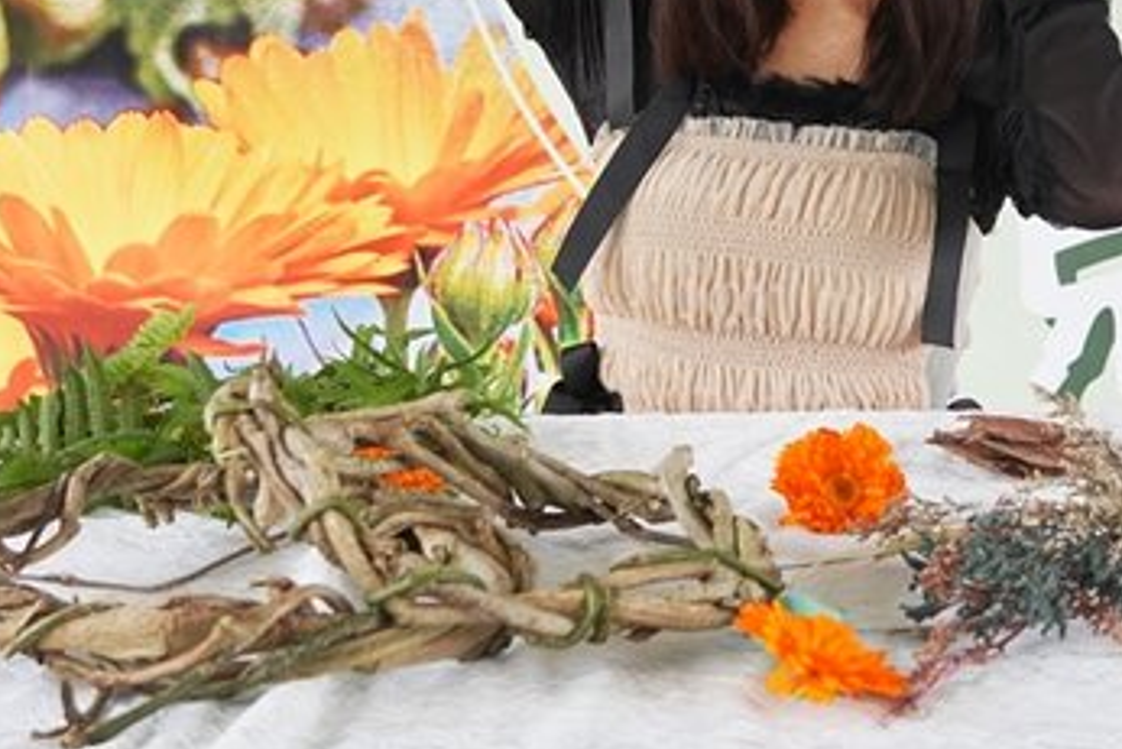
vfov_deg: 16.4
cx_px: 743
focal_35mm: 81
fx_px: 2525
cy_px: -62
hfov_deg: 24.9
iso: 640
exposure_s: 1/125
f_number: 4.5
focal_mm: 22
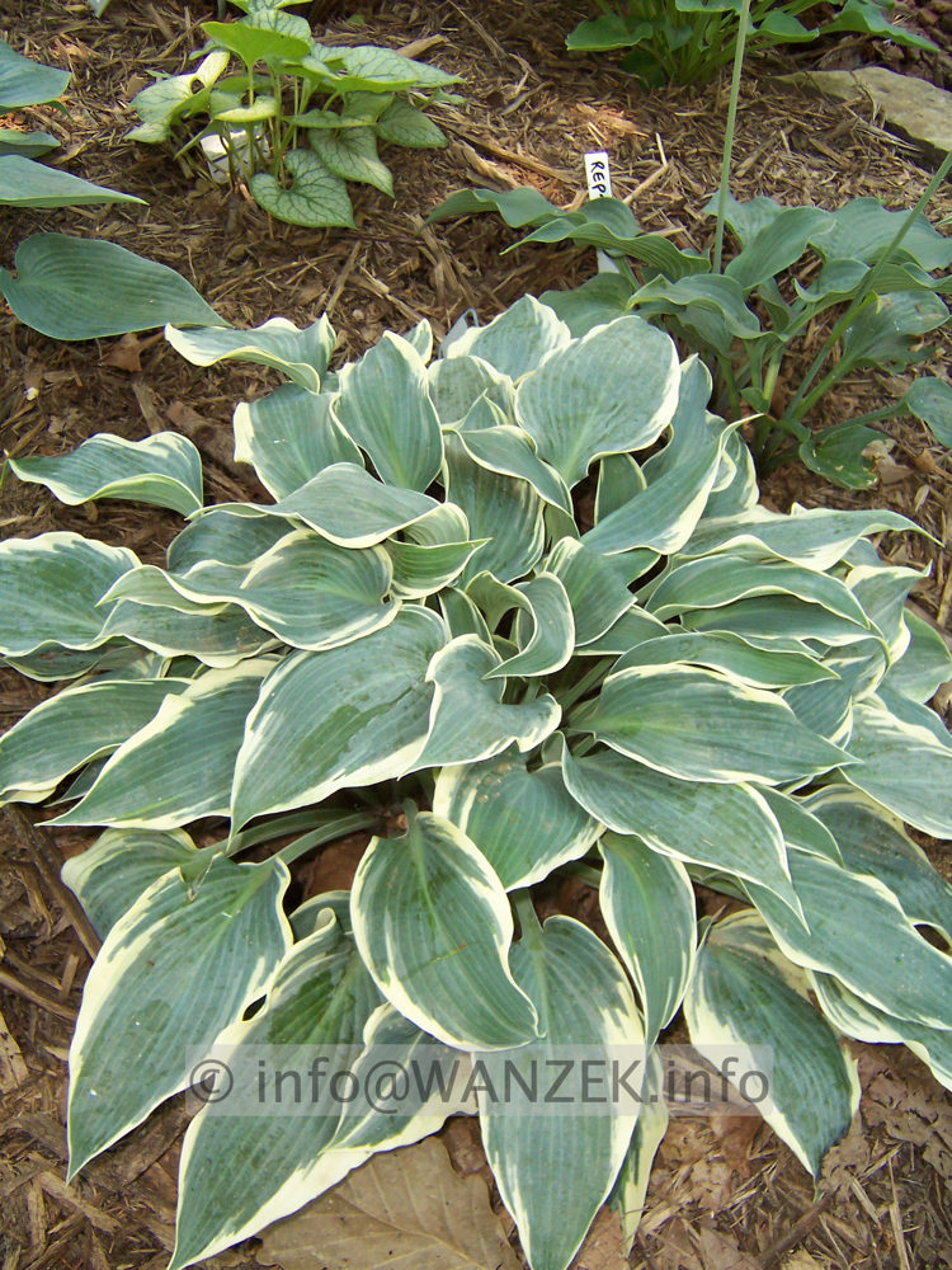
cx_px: 476
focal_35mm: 33
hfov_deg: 42.9
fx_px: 1210
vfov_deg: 55.4
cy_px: 635
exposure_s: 1/60
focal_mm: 5.5
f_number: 2.8
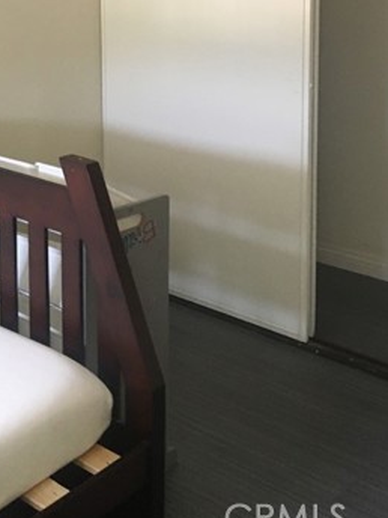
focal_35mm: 54
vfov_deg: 33.7
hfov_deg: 26.9
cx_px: 250
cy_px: 57
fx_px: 807
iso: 200
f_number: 2.2
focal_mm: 4.15
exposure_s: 1/24
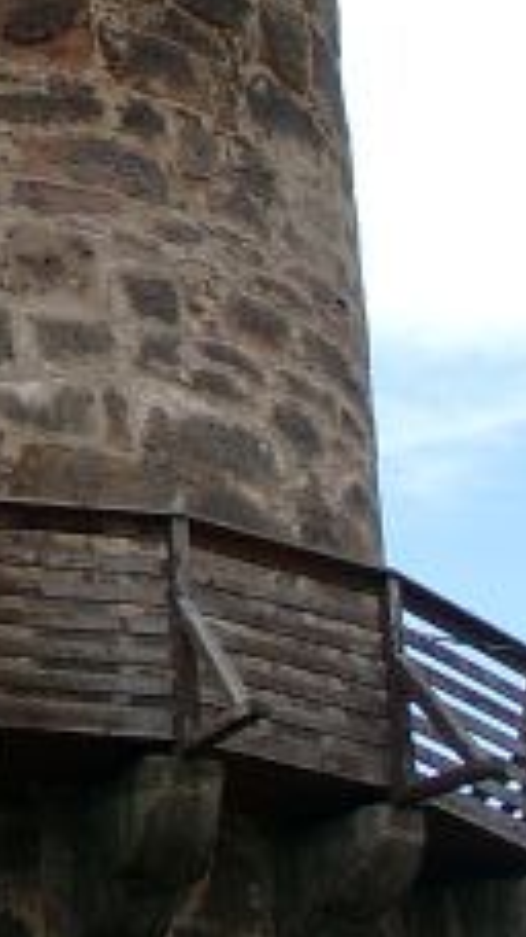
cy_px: 156
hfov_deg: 9.1
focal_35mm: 130
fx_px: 3228
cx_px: -267
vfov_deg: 16.4
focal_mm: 7.13
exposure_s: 1/243
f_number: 4
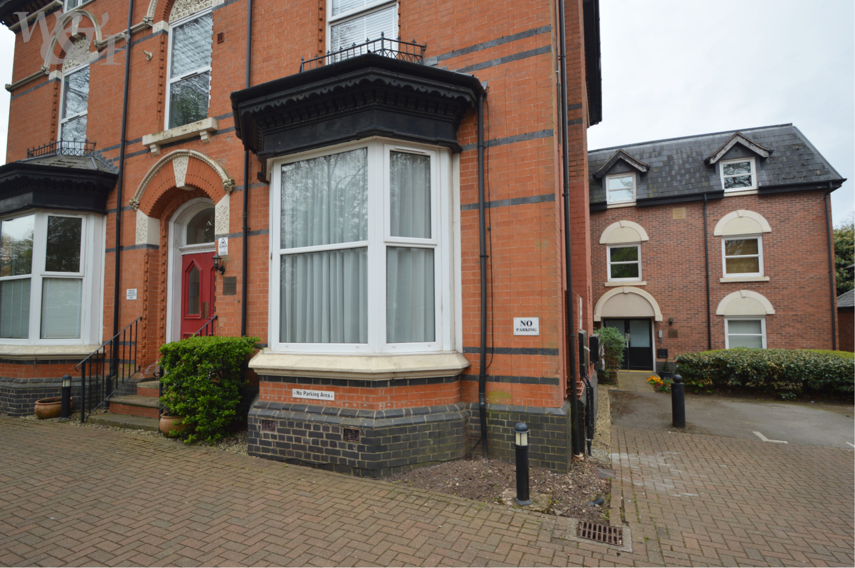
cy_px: 284
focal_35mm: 17
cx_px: 428
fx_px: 409
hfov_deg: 92.5
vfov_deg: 69.5
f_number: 5.6
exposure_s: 1/125
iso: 110
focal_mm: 11.5
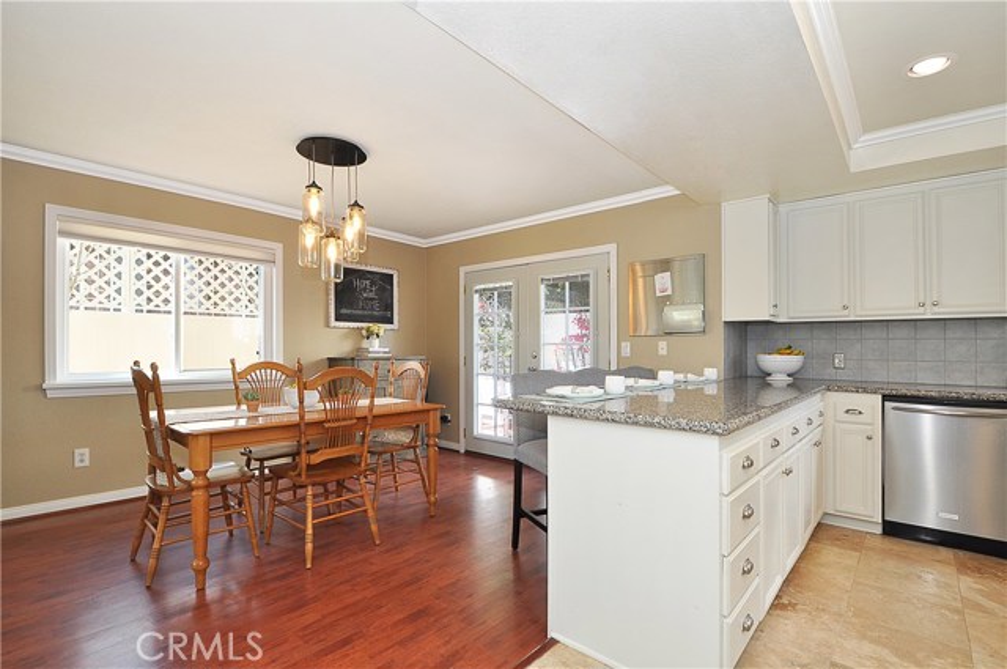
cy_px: 334
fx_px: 461
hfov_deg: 95.1
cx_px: 504
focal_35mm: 16
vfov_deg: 71.9
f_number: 8
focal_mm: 11
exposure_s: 1/20
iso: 320
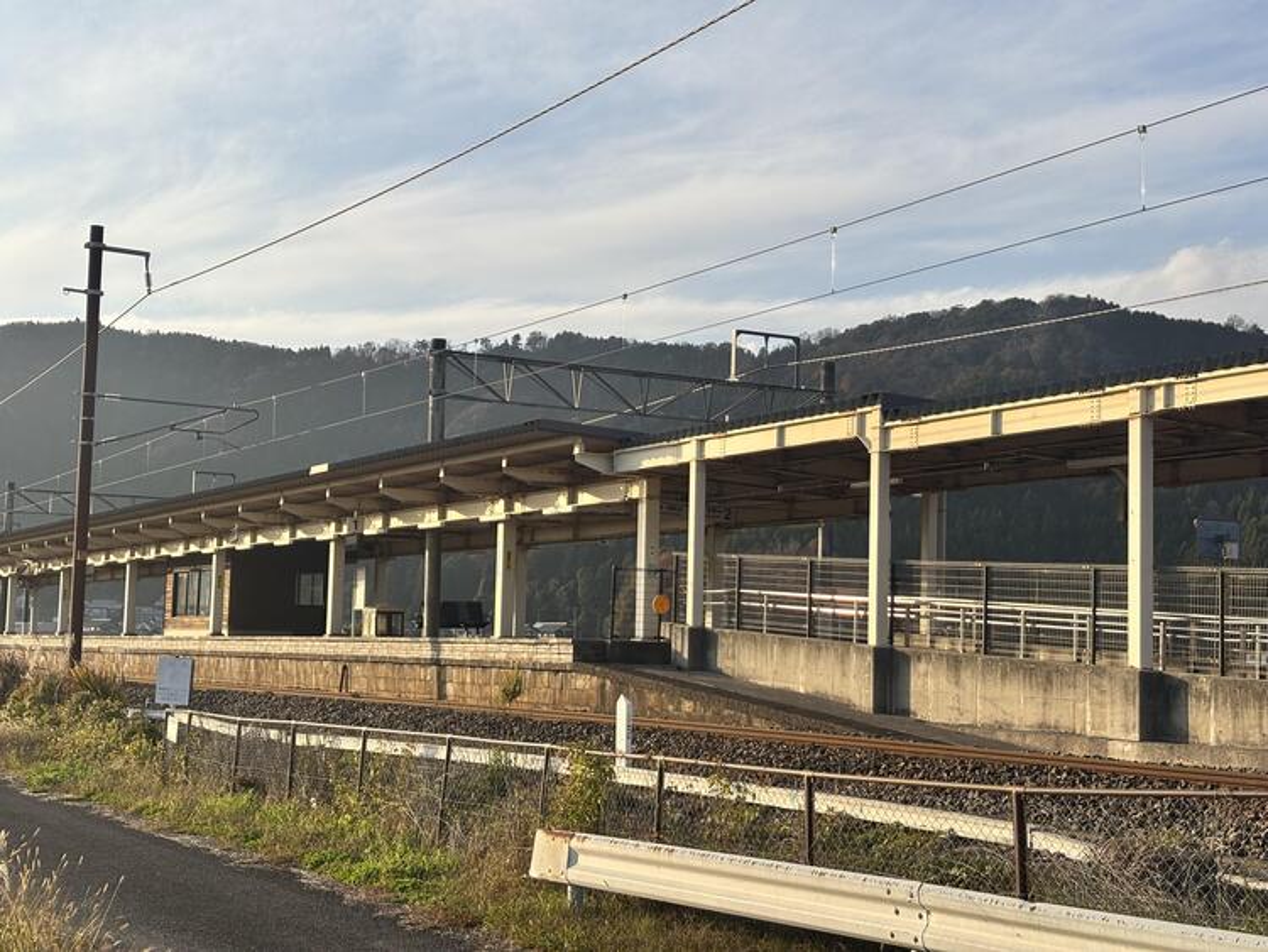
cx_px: 634
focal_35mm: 52
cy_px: 476
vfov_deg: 28.0
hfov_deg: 36.8
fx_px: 1905
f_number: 1.6
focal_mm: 5.96
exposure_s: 1/1751
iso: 32
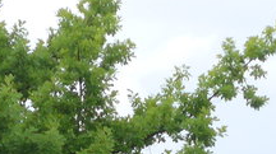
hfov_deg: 7.7
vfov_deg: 4.2
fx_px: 2040
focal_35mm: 279
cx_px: 137
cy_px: 426
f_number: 3
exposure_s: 1/60
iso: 160
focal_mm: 9.5
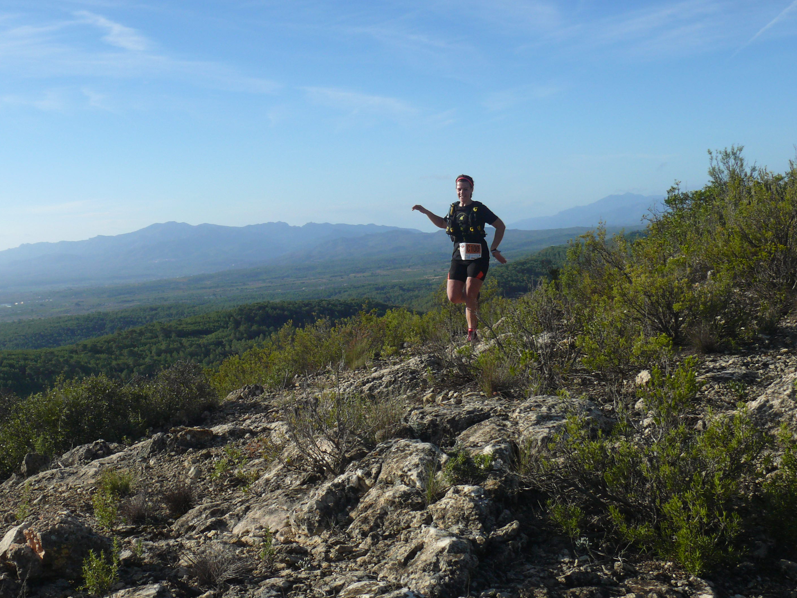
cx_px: 289
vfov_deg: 32.1
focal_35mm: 45
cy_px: 261
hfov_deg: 41.7
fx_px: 1036
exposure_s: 1/250
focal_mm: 7.4
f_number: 5.6
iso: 100
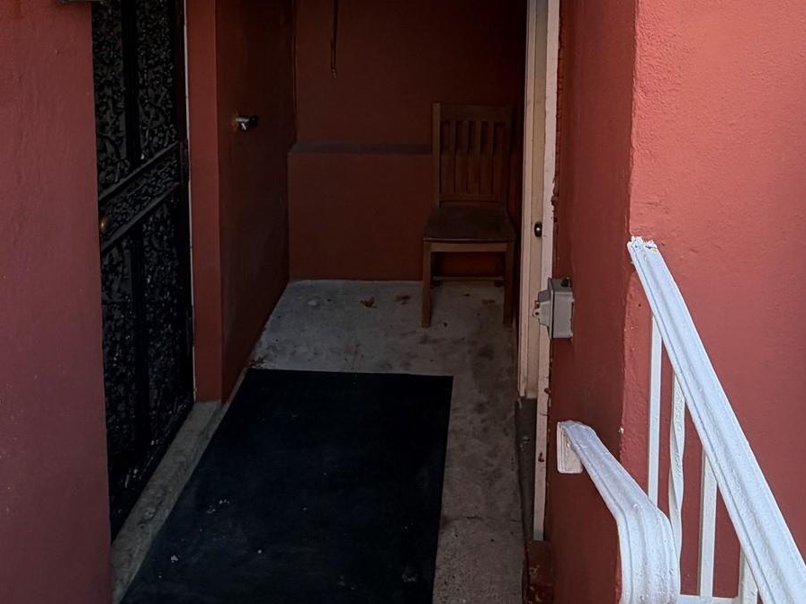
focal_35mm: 32
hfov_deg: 56.0
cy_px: -7
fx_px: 745
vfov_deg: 38.8
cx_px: 516
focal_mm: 2.22
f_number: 2.2
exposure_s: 1/121
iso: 50
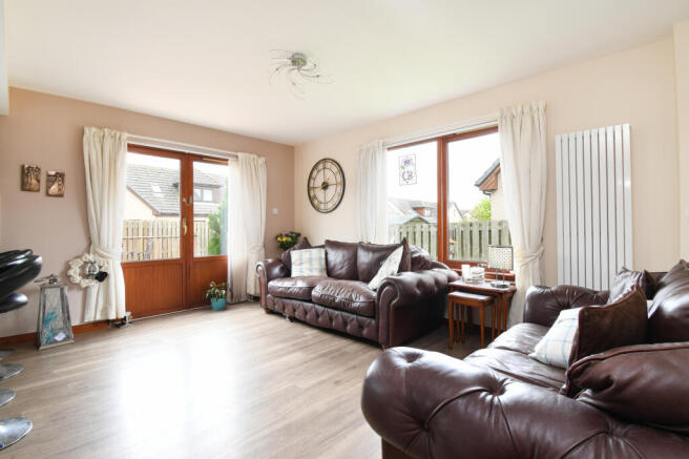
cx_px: 344
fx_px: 287
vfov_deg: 77.3
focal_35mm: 15
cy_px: 230
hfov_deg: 100.4
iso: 400
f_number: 10
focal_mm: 10
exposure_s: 1/8
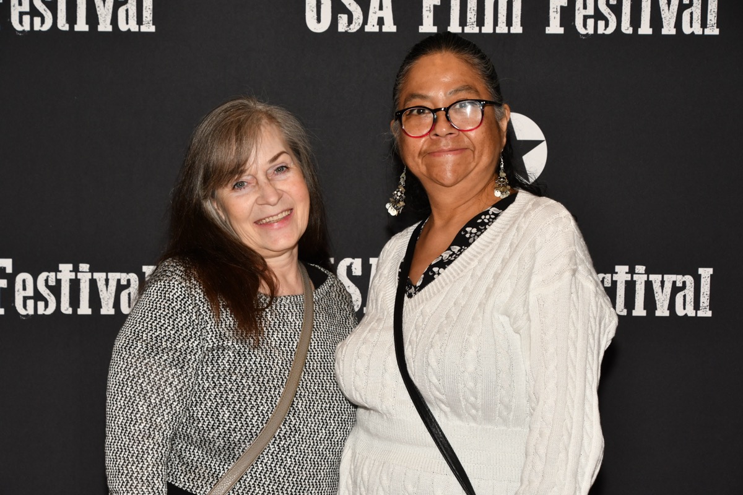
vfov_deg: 13.0
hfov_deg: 19.5
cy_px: 248
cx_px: 372
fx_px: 2167
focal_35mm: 105
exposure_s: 1/180
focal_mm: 70
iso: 800
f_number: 9.5
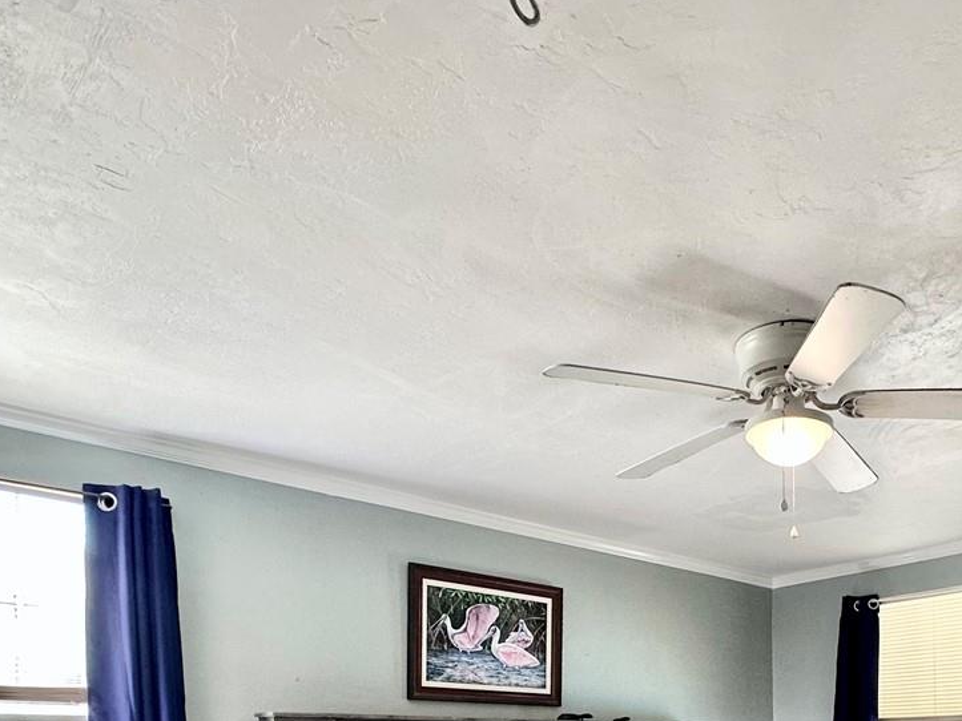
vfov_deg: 38.6
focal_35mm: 31
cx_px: 688
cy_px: 769
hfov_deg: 56.3
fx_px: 861
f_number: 2.2
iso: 160
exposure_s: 1/125
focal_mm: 2.22
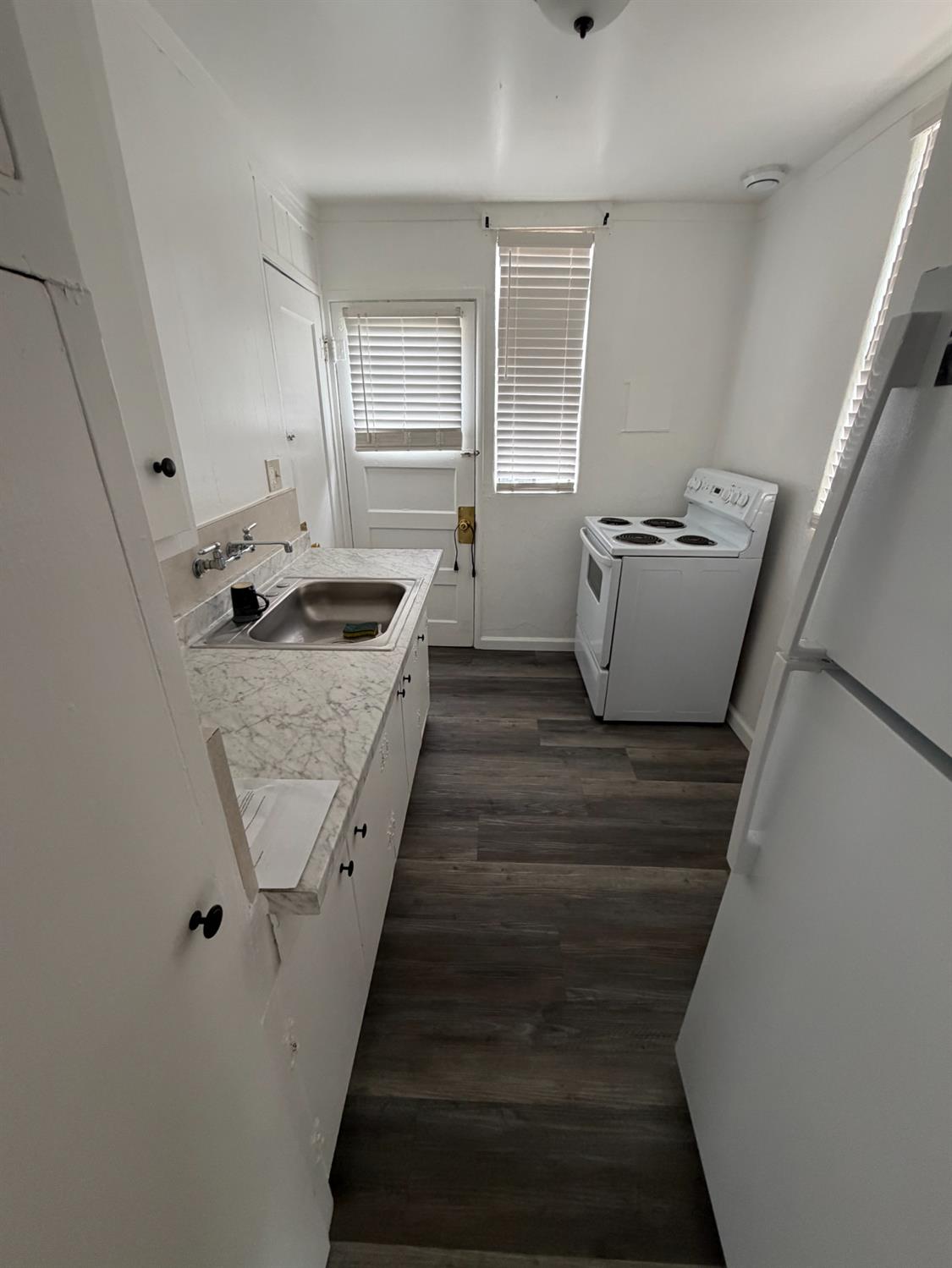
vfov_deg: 102.0
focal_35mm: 14
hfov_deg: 85.7
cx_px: 476
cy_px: 634
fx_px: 513
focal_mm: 2.22
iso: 250
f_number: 2.2
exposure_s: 1/60
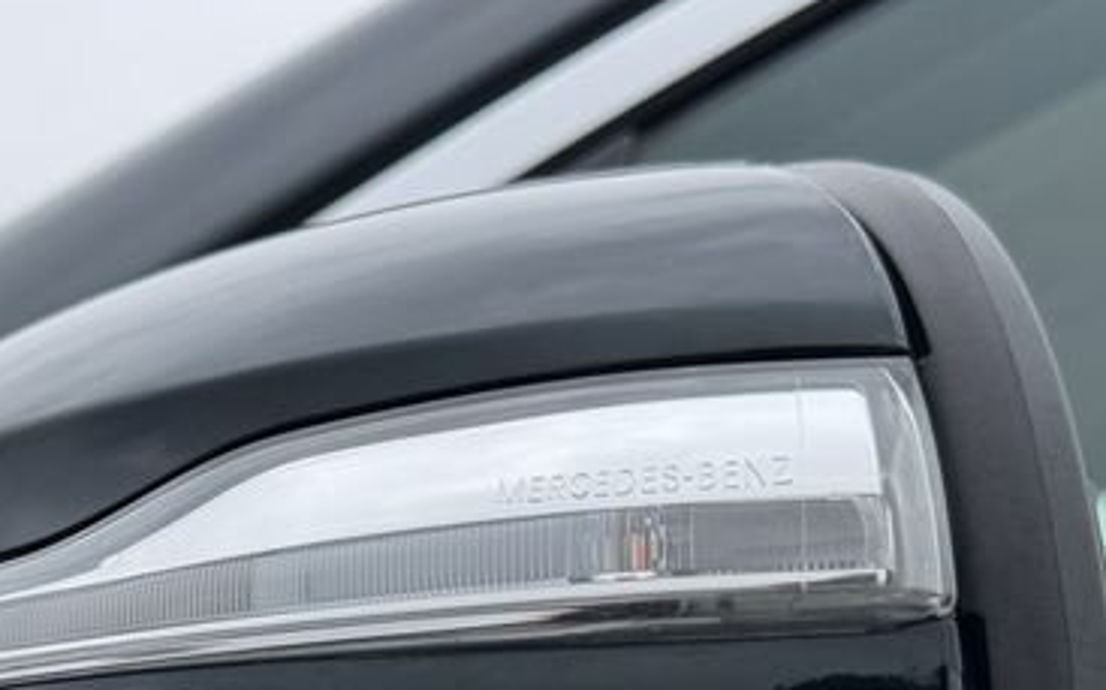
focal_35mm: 71
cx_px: 238
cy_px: 786
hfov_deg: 28.4
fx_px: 2139
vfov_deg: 17.6
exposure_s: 1/1192
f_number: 1.78
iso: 80
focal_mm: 6.76
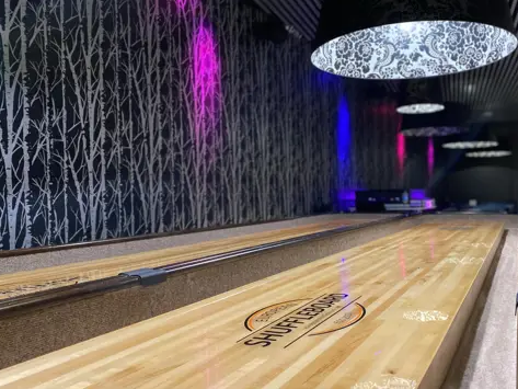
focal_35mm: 33
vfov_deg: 42.9
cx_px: 302
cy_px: 207
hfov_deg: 55.1
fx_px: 494
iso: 500
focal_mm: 4.25
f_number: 1.8
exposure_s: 1/50
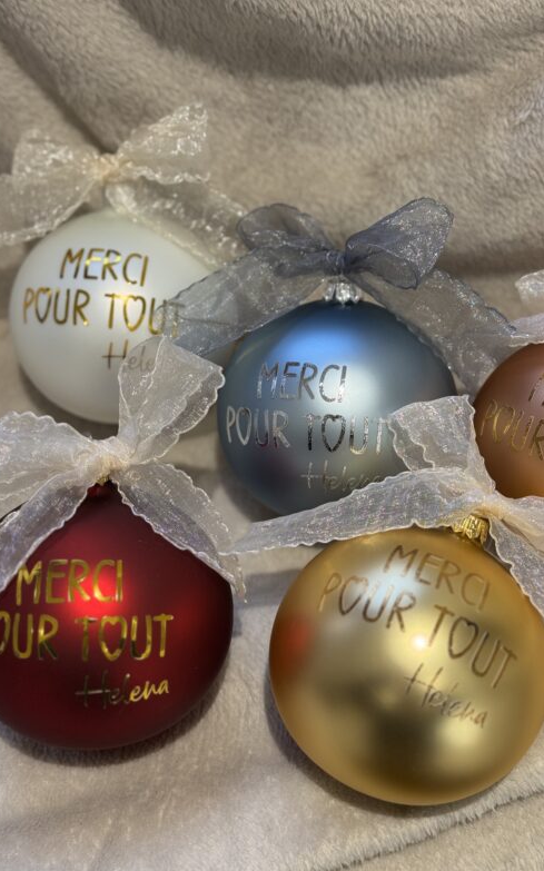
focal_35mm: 52
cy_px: 444
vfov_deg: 38.9
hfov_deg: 24.8
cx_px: 310
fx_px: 1234
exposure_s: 1/48
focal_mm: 6.76
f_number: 1.78
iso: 100
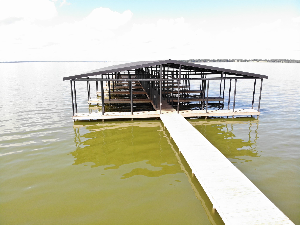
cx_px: 150
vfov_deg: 56.8
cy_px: 112
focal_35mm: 24
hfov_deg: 71.6
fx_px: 208
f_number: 2.8
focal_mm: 4.5
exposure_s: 1/362
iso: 100
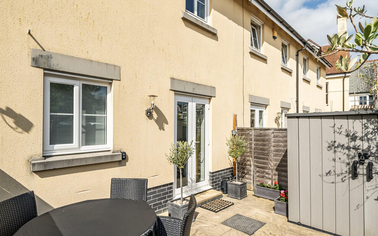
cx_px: 183
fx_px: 196
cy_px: 118
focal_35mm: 19
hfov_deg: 88.0
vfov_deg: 62.2
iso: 400
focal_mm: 12
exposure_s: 1/800
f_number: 8
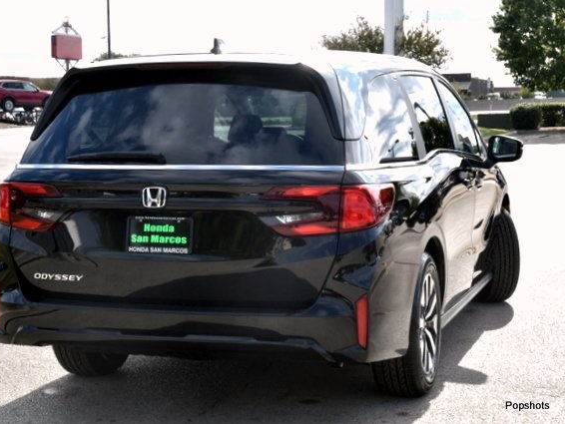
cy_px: 212
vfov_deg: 19.7
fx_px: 1225
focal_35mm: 75
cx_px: 247
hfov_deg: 26.0
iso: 200
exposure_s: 1/320
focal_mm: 46
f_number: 9
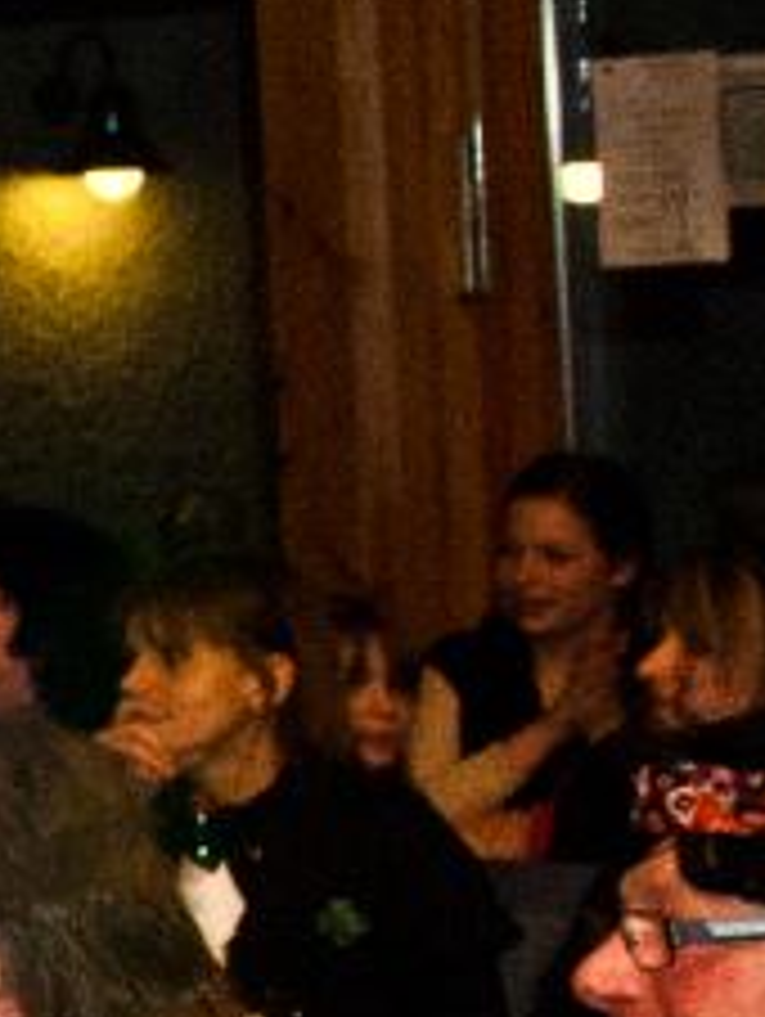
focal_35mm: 261
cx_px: -2902
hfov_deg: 4.8
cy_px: 538
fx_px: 7676
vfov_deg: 7.6
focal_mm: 32
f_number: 9
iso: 1600
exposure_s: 1/200
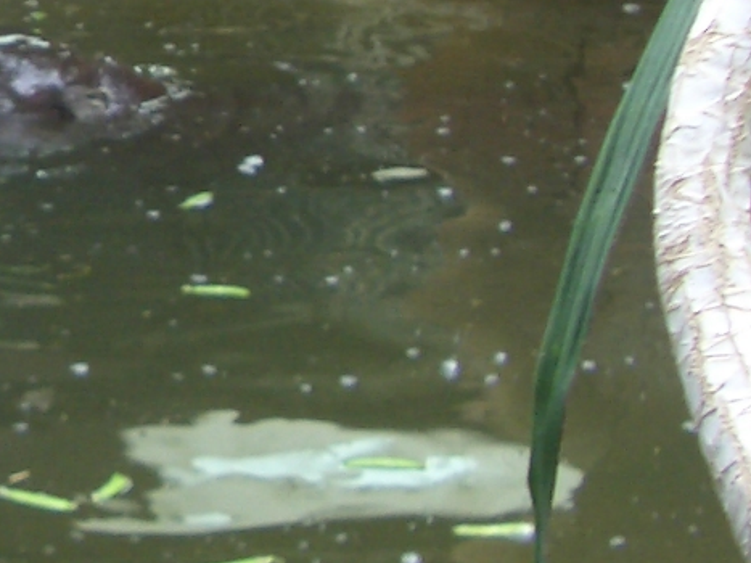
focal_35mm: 120
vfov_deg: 12.1
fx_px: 2603
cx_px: -352
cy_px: -64
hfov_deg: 15.3
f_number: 2.6
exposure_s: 1/50
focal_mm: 5.8
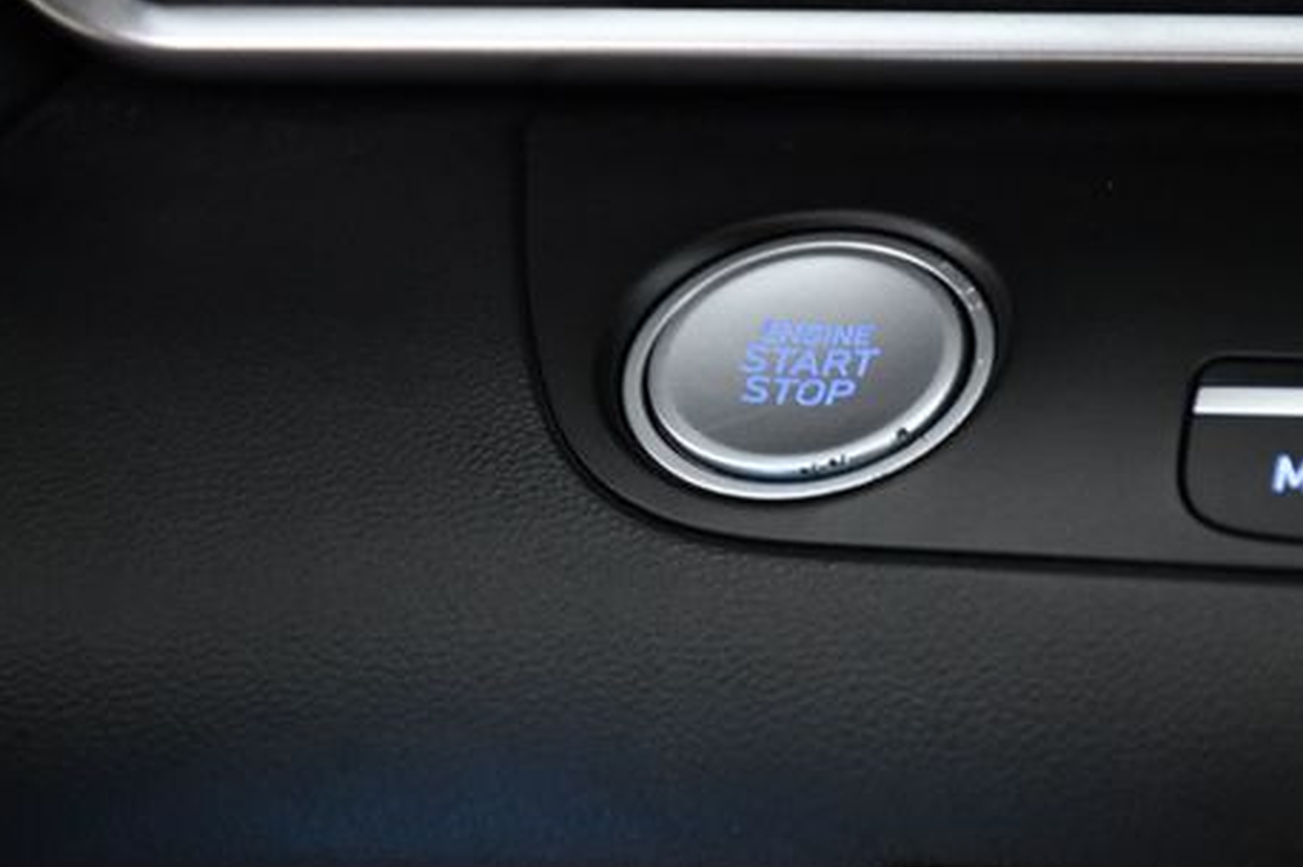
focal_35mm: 220
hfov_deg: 9.4
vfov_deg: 6.2
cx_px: 793
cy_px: 374
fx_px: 7957
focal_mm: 105
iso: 2500
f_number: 5.6
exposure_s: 1/40
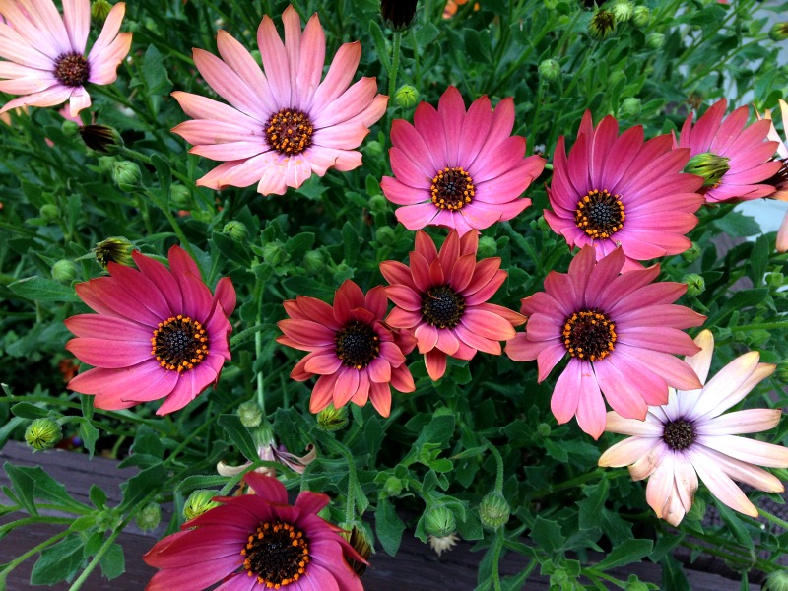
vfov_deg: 42.9
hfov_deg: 55.4
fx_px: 751
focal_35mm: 33
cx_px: 394
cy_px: 296
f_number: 2.4
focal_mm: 4.12
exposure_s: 1/120
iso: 50
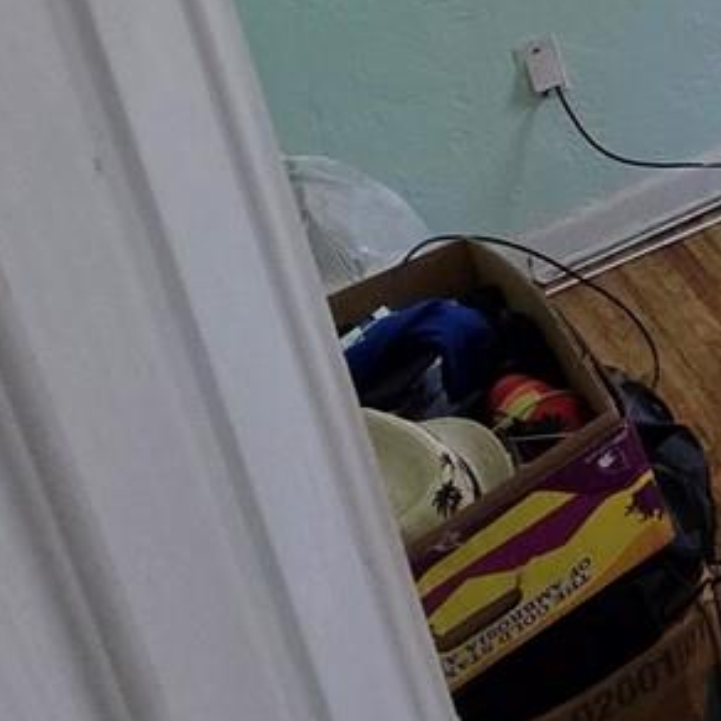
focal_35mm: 63
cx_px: 1336
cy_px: -304
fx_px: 1485
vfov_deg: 23.1
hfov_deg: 19.5
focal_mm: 2.2
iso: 250
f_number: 1.9
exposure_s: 1/120
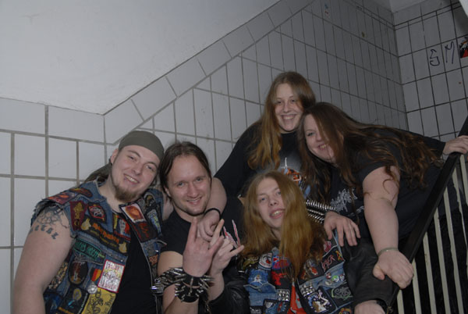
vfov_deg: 34.3
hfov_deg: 49.5
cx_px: 234
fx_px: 508
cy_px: 157
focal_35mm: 39
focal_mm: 26
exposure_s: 1/60
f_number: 5
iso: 200
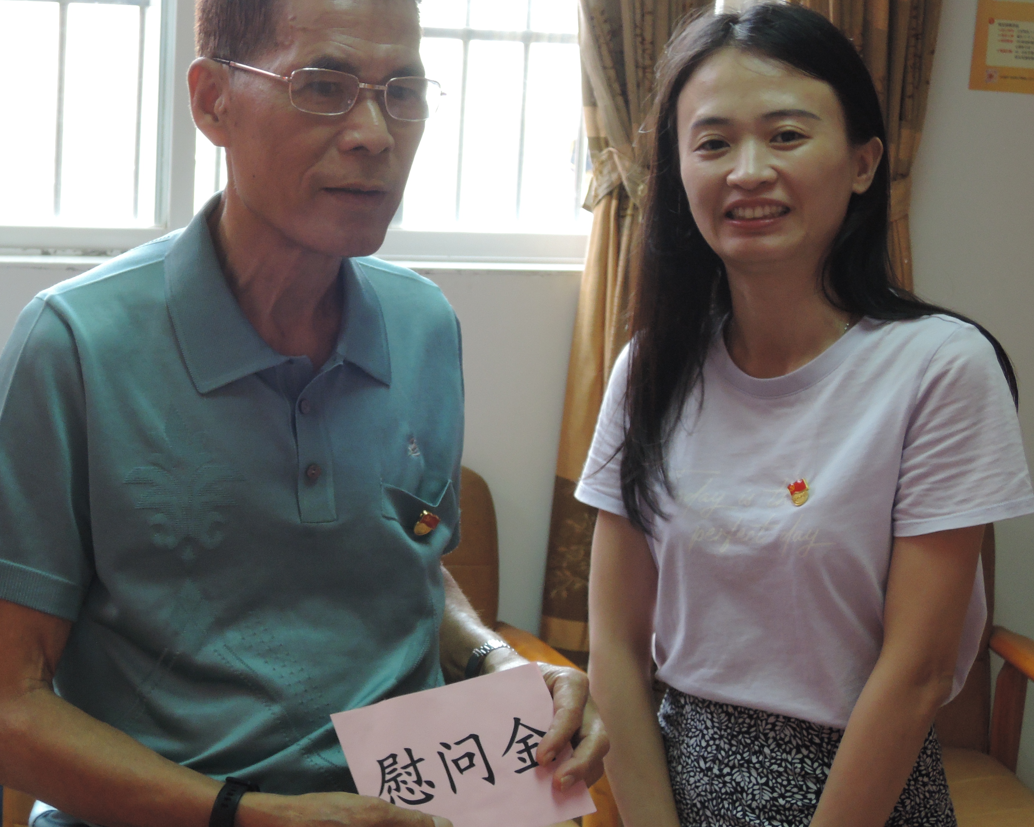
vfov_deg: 19.9
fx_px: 2356
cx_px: 399
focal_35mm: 77
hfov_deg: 24.7
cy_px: 396
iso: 400
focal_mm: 11.8
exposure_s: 1/50
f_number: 4.5
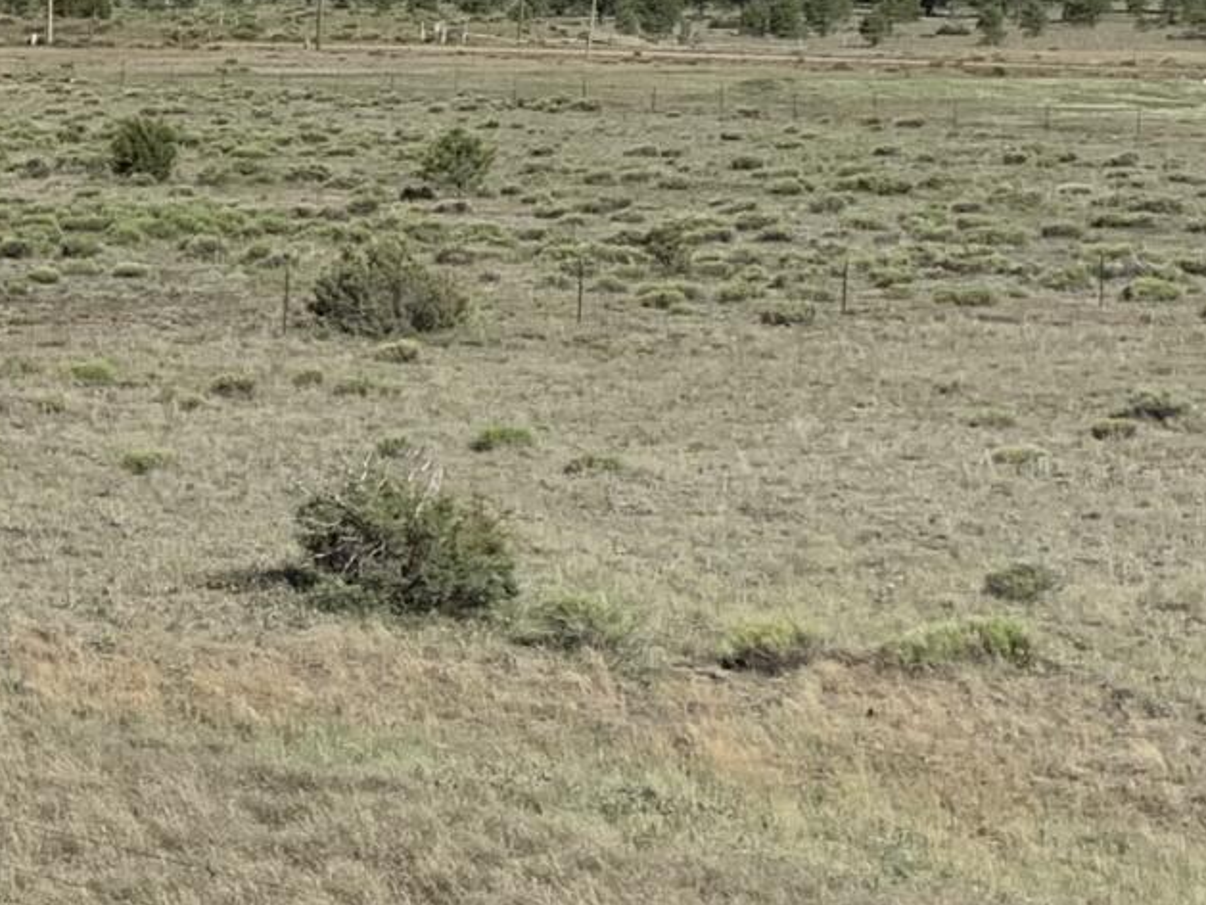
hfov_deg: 14.1
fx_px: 4321
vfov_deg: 12.0
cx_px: -949
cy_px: 397
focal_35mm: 124
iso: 25
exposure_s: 1/2421
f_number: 1.8
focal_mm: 4.25
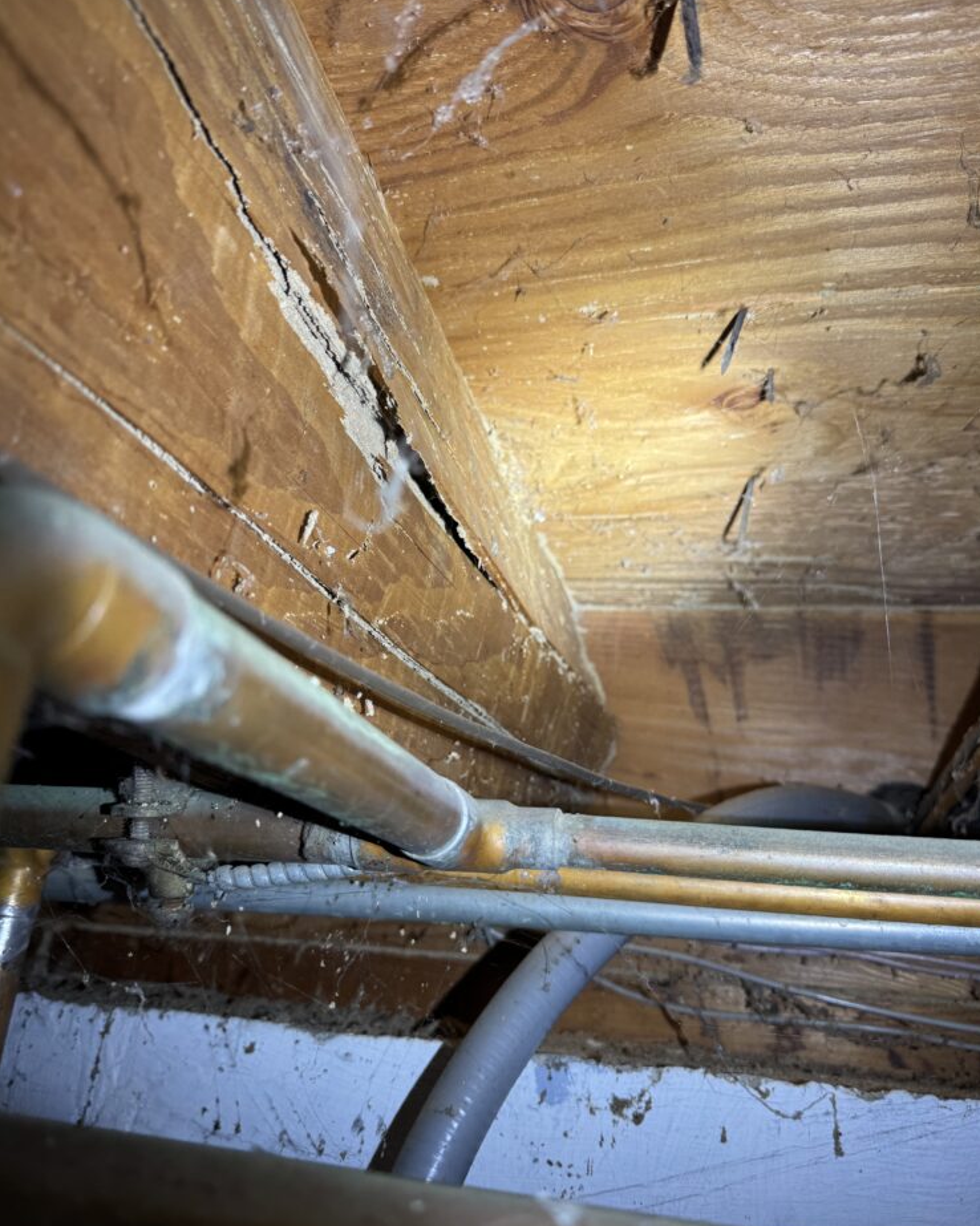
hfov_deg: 54.9
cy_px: 620
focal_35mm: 26
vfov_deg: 66.0
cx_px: 487
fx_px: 943
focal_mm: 6.76
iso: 64
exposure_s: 1/143
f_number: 1.78
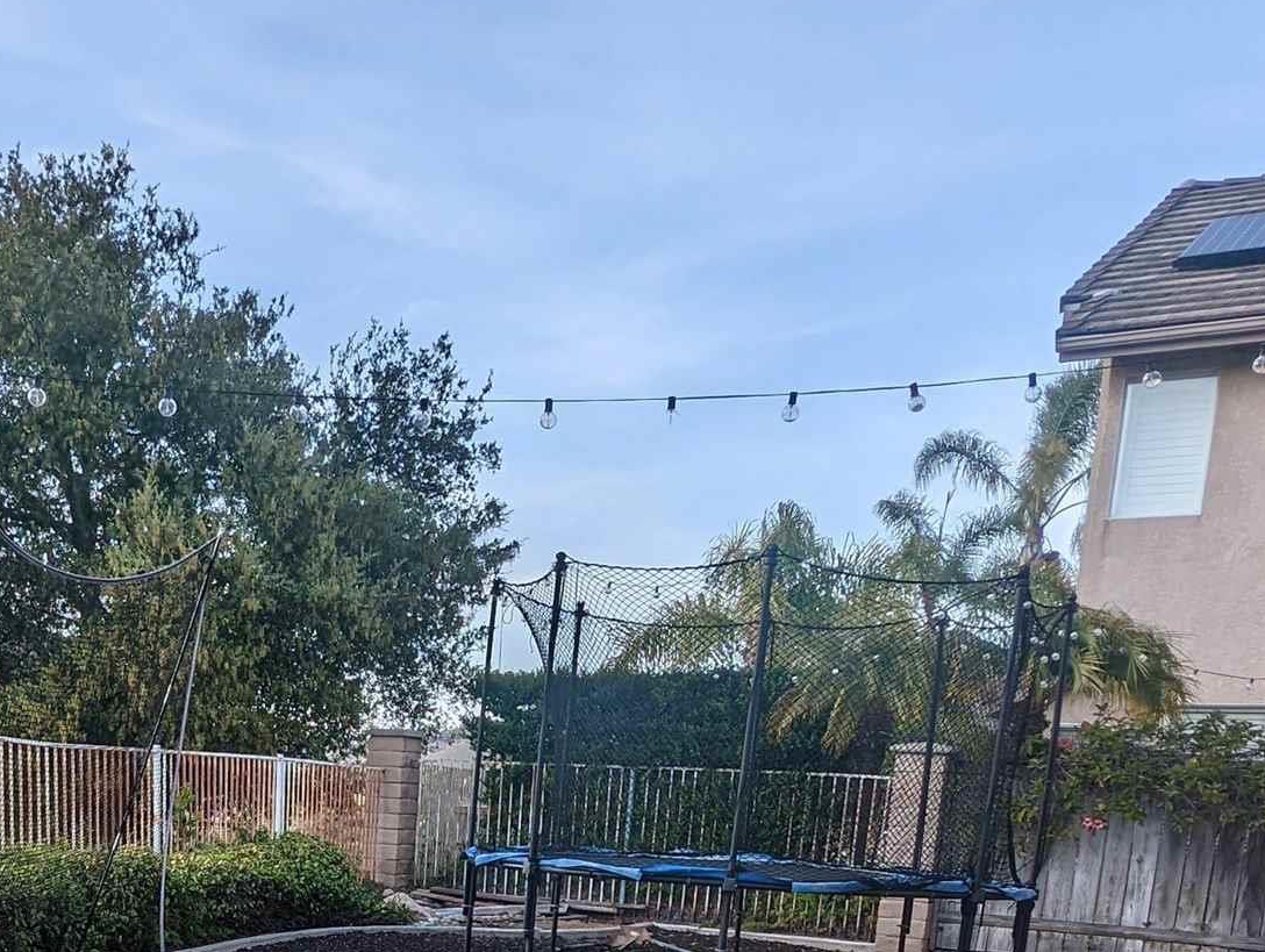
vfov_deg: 29.0
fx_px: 1647
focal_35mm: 45
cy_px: 1066
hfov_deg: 40.4
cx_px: 265
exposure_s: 1/949
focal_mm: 2.35
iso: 46
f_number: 2.2
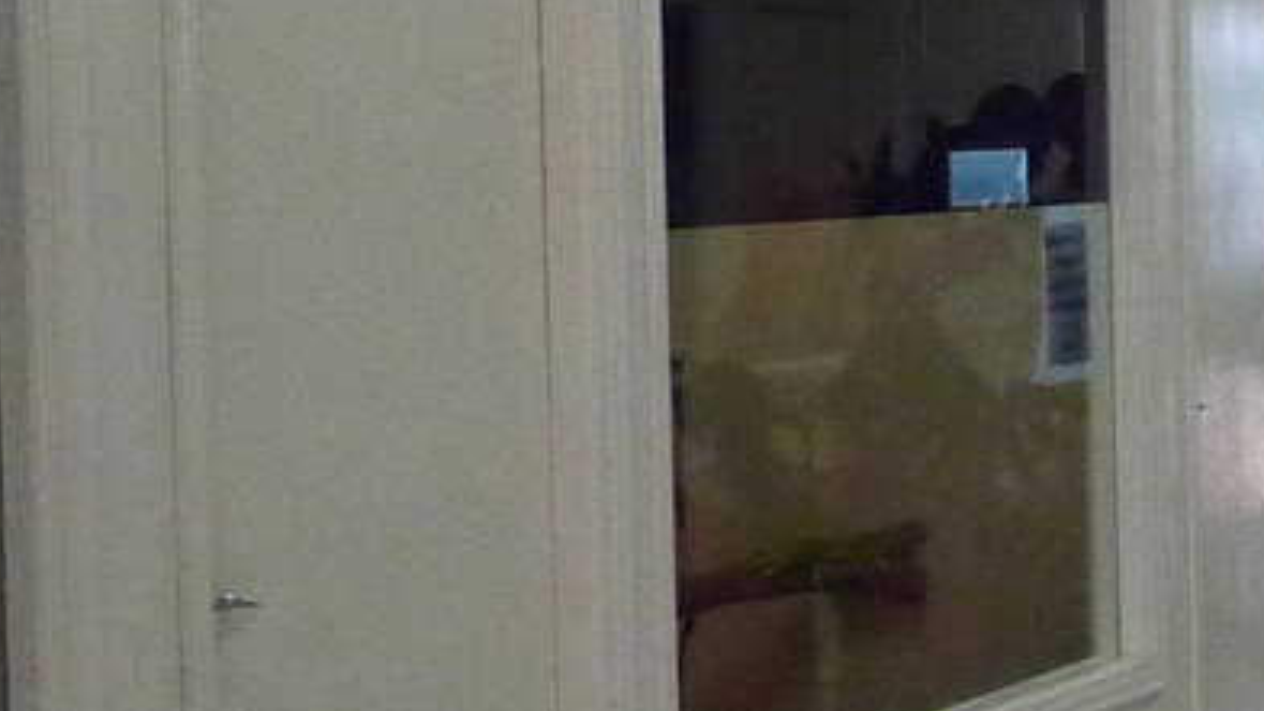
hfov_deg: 15.8
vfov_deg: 10.9
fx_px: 3720
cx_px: 2419
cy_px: 322
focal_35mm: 111
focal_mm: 4.1
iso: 320
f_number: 3.3
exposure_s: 1/30
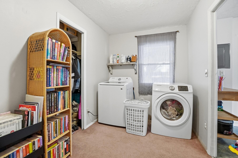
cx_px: 119
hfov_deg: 100.4
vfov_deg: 77.3
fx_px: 99
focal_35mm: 15
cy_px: 79
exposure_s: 1/60
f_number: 4.5
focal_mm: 10
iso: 100
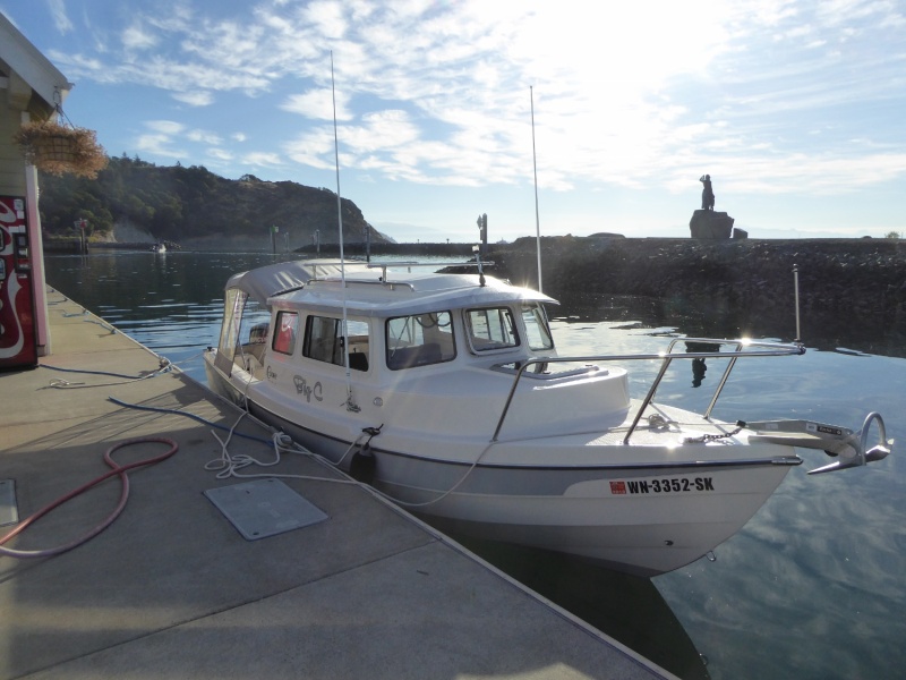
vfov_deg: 54.9
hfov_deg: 69.4
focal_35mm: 25
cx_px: 453
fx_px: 654
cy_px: 340
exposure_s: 1/1600
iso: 160
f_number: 3.3
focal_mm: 4.3
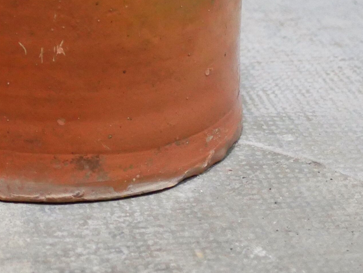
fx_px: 1479
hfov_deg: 13.6
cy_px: -174
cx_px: -80
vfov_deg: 10.1
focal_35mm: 141
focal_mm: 20
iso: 2000
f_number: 1.7
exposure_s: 1/60
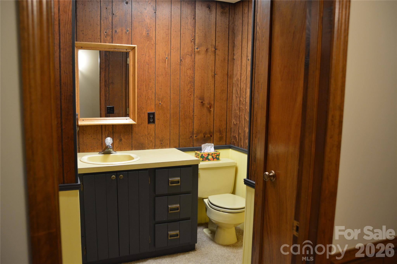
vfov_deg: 43.6
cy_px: 132
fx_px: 331
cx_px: 198
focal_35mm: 30
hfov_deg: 61.9
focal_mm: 20
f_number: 3.5
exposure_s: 1/40
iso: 800
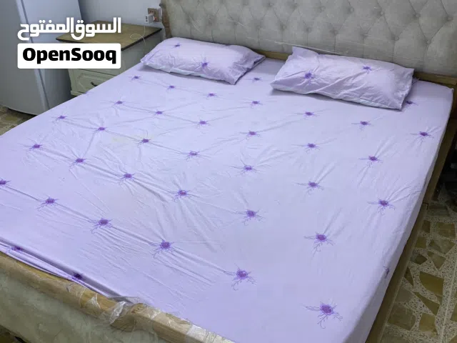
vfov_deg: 53.1
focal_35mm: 26
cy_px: 172
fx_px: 343
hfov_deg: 67.3
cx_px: 228
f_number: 1.8
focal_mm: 4.25
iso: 100
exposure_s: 1/50
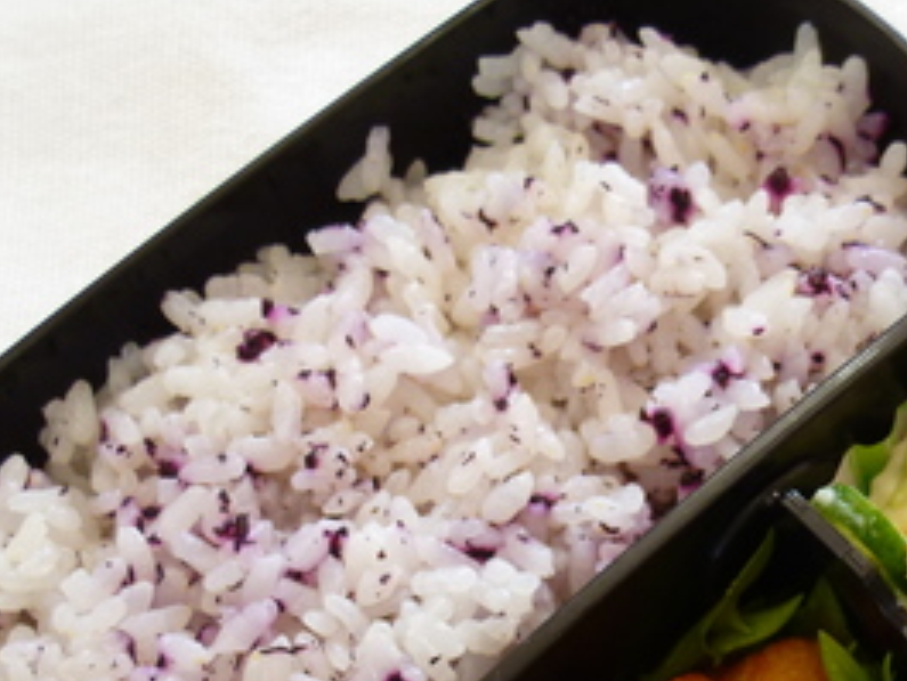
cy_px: 705
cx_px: 780
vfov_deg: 24.0
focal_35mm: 58
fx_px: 1520
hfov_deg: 31.9
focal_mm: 4.3
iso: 100
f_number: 2.2
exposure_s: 1/60
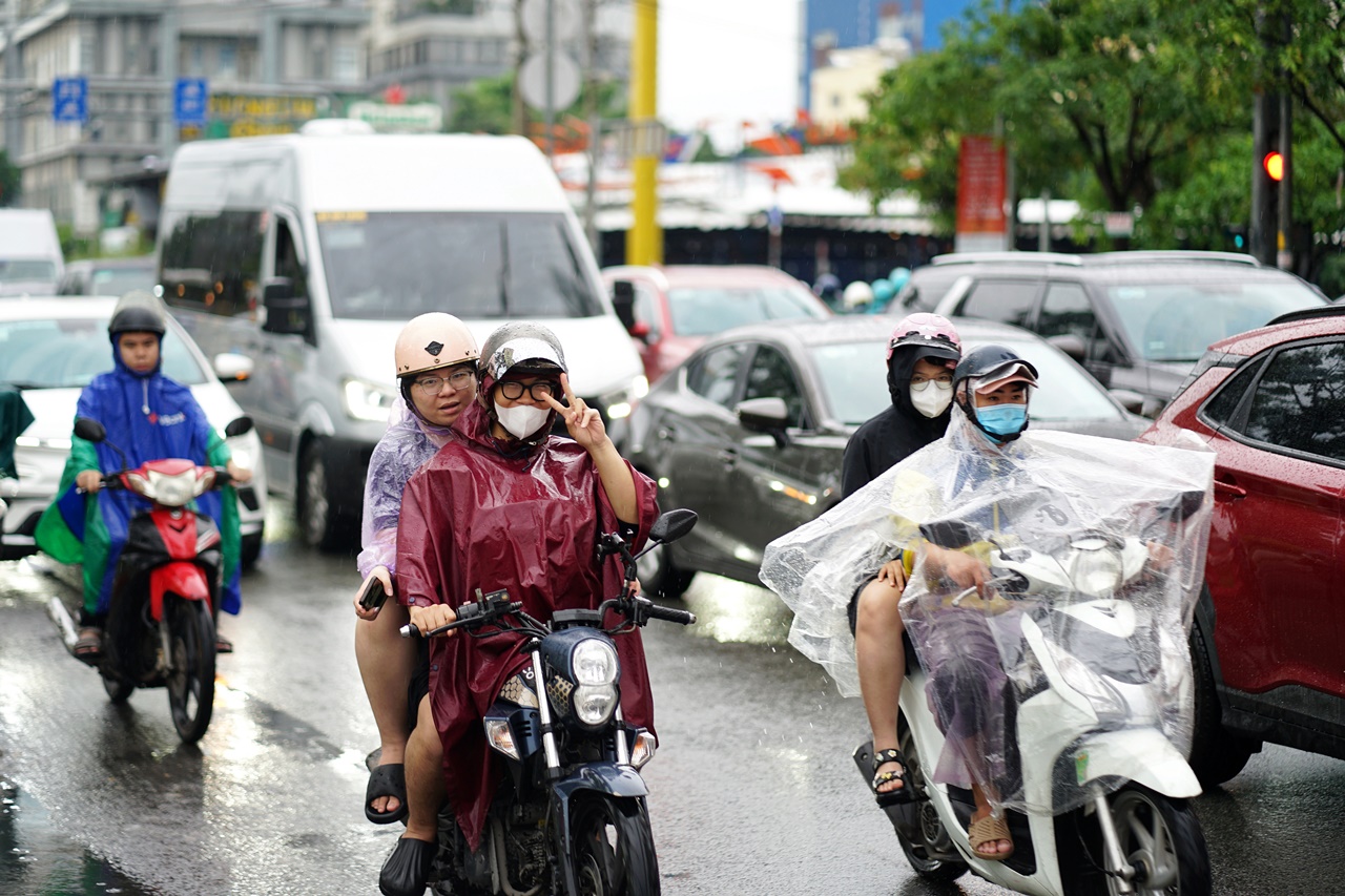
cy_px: 448
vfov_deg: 16.1
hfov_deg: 23.9
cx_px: 672
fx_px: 3175
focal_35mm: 85
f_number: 1.8
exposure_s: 1/250
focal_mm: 85
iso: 200
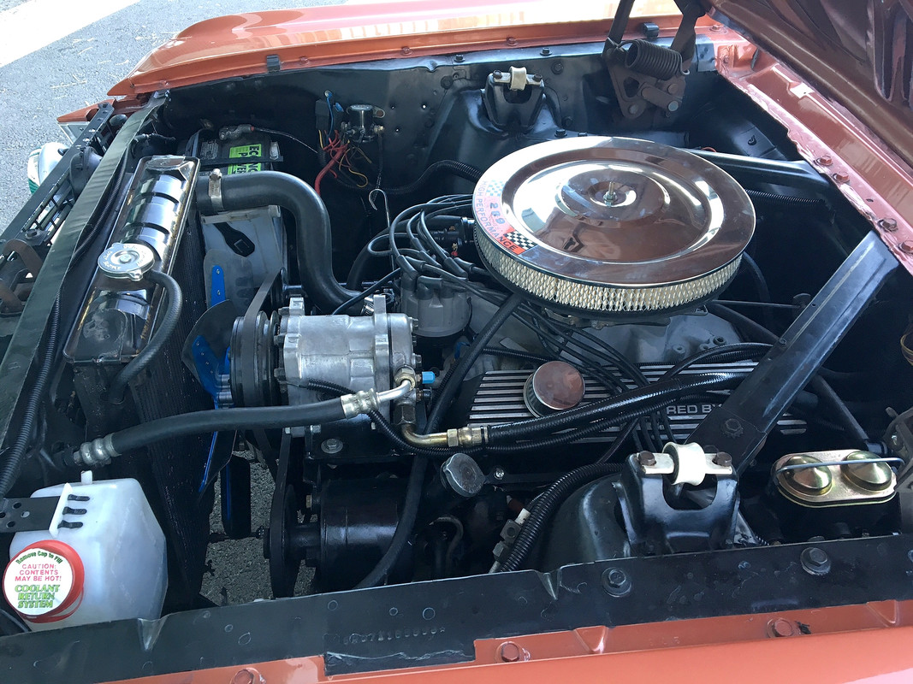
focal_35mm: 29
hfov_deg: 61.7
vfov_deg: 48.2
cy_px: 342
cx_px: 456
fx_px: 765
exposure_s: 1/33
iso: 80
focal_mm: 4.15
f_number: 2.2
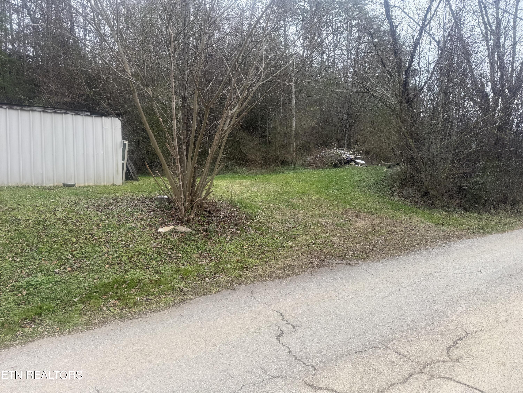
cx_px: 262
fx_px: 363
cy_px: 196
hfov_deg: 71.6
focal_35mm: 24
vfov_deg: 56.8
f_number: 1.78
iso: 80
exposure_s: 1/649
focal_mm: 6.76
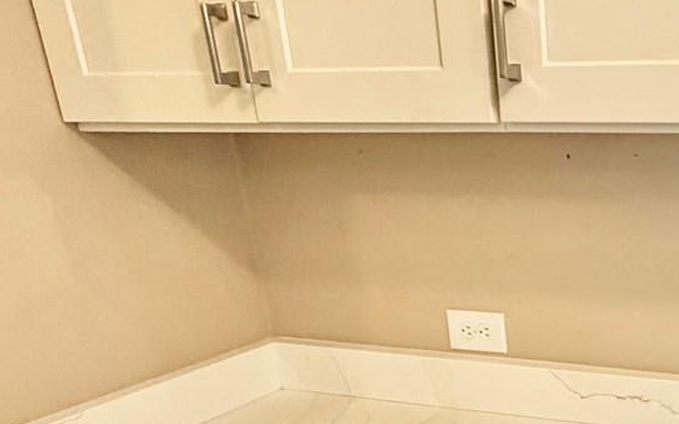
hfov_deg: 39.5
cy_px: 420
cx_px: 692
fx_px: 814
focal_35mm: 44
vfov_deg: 27.6
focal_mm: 2.22
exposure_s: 1/60
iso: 320
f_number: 2.2
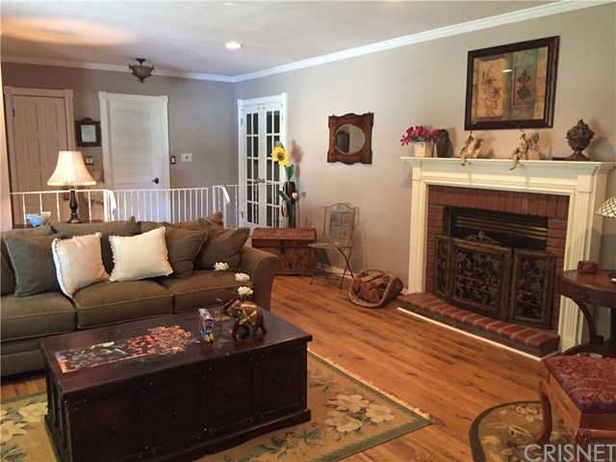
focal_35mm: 29
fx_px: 516
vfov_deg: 48.2
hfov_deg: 61.7
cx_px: 308
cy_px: 231
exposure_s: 1/24
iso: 250
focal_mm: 4.15
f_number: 2.2
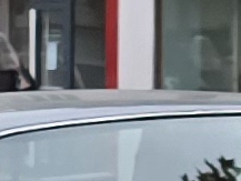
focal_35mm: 181
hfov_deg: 10.7
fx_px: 1261
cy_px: 335
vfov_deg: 7.9
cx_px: 288
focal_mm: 6.3
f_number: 1.7
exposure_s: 1/182
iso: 40
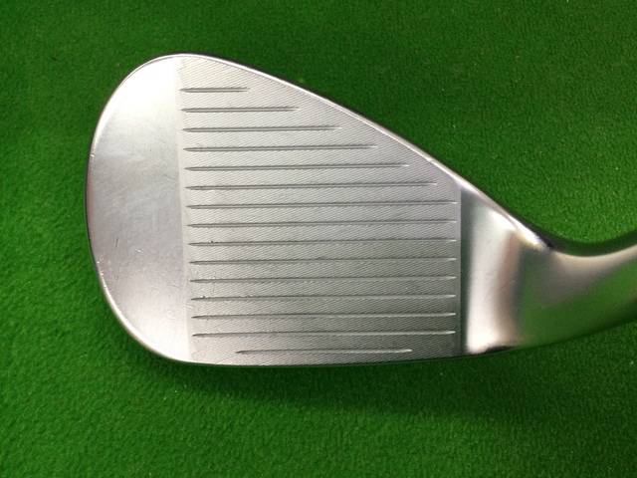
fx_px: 570
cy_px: 239
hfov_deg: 58.4
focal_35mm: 31
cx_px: 318
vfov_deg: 45.4
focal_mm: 3.3
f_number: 2.4
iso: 50
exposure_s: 1/30
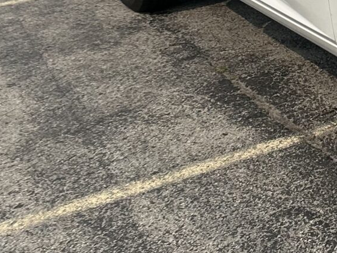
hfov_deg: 16.1
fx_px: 1139
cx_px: 413
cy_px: -76
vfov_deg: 12.3
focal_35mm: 117
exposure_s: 1/6211
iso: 50
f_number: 1.5
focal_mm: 5.7
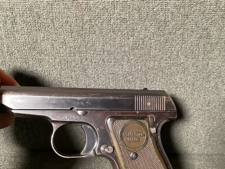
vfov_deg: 44.2
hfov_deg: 56.8
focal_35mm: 32
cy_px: 87
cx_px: 115
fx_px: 208
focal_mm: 3.3
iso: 400
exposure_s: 1/33
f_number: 2.4
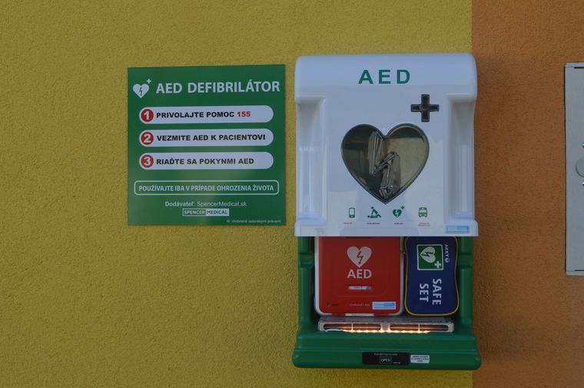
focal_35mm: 51
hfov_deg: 38.9
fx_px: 826
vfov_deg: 26.4
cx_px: 292
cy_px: 194
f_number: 6.3
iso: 100
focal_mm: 34
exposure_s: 1/160
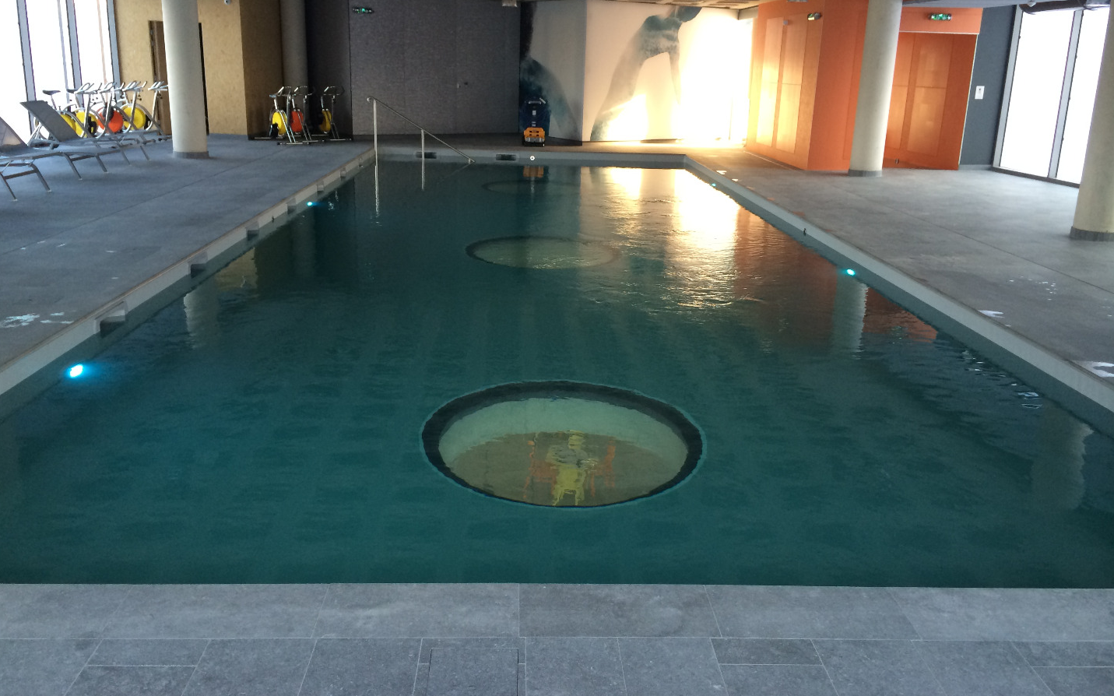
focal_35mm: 32
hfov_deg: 59.7
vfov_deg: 39.4
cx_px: 557
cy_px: 331
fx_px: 971
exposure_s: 1/30
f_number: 2.2
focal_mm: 4.12
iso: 50
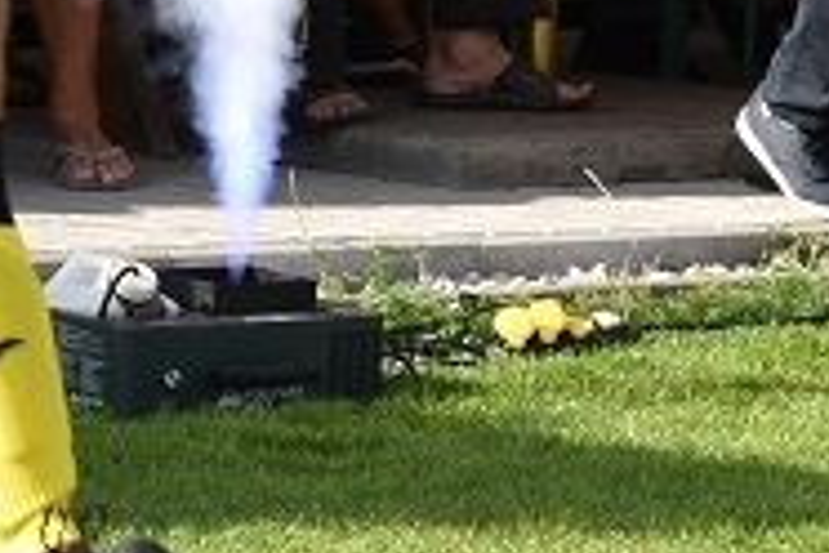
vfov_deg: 4.4
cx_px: 209
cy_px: -227
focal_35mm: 313
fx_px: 7207
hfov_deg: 6.6
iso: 200
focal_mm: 38
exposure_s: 1/320
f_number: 9
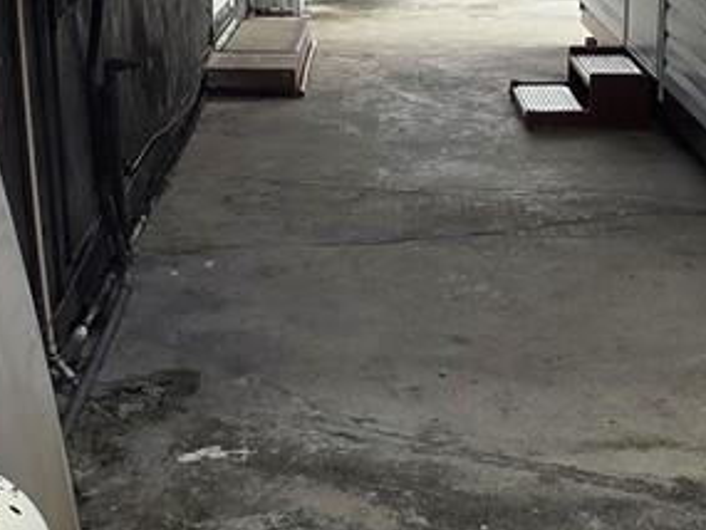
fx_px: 1489
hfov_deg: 26.6
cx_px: 438
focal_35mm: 73
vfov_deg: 20.2
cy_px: 235
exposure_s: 1/391
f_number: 1.9
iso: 40
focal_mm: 2.2
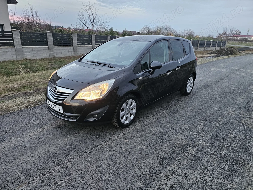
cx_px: 126
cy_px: 95
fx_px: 168
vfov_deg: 58.9
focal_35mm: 23
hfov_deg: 73.9
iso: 800
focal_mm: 6.3
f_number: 1.7
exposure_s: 1/100
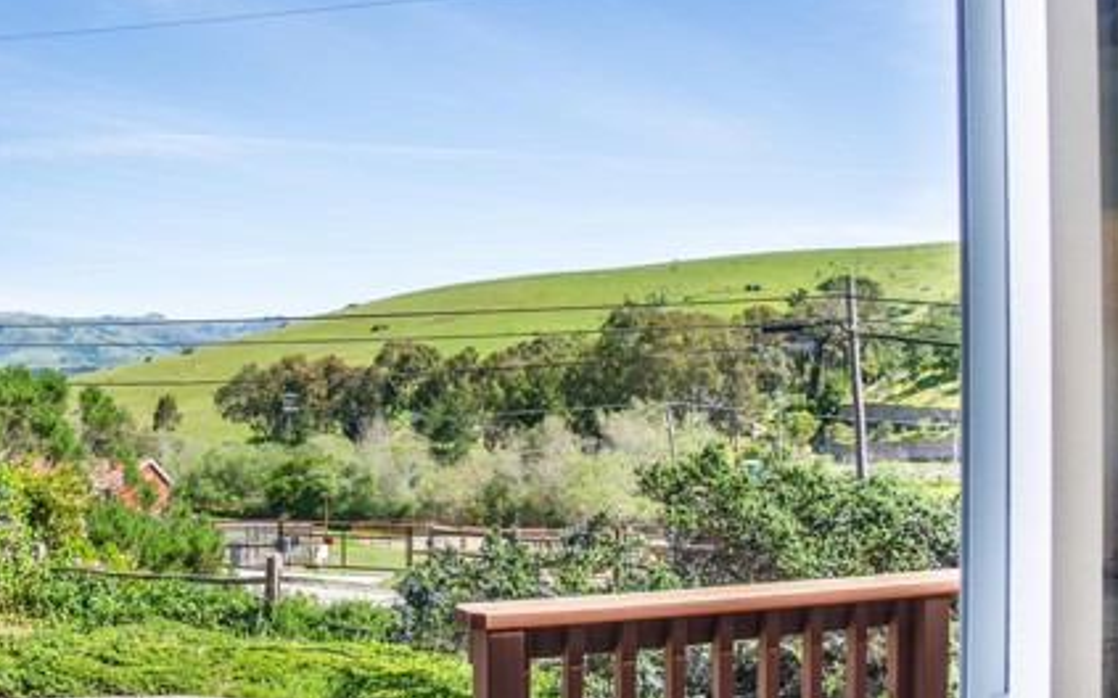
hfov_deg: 52.2
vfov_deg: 34.3
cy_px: 424
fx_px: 1127
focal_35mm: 37
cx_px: 412
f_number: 9
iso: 200
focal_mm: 24
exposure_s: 1/1250
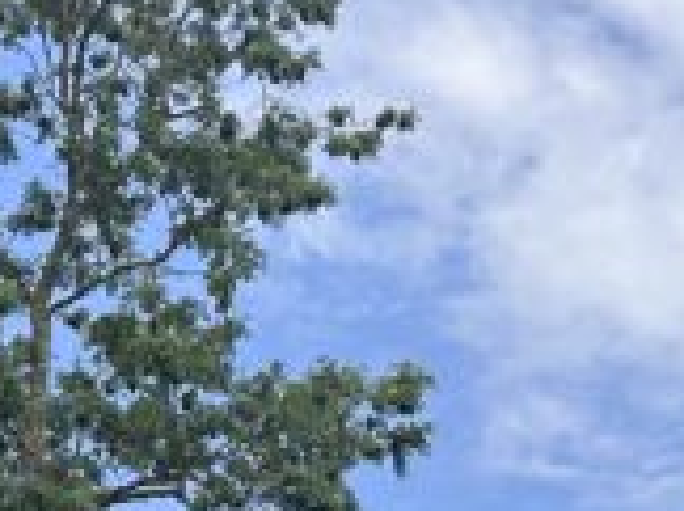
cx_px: 667
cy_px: 1204
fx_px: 2249
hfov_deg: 17.0
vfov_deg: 11.0
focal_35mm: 114
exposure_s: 1/3356
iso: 80
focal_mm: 6.86
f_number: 1.78
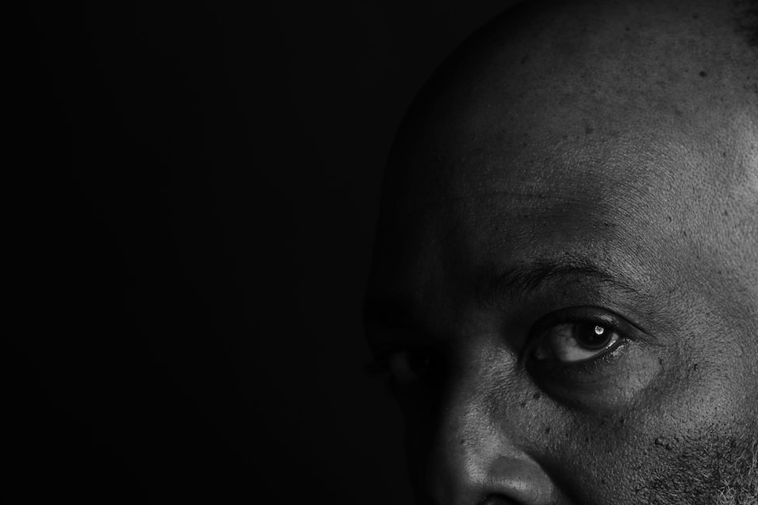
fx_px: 2968
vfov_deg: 9.7
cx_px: 581
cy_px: 393
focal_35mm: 141
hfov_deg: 14.5
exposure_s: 1/160
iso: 100
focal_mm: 85
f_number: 5
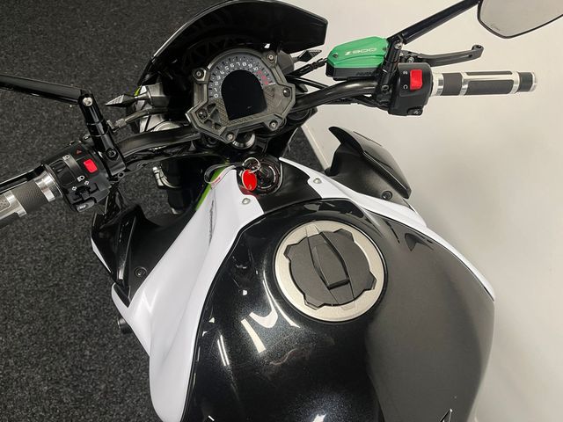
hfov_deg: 67.3
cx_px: 282
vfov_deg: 53.1
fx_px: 423
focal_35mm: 26
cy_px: 211
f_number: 1.6
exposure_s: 1/50
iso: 100
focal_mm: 5.1
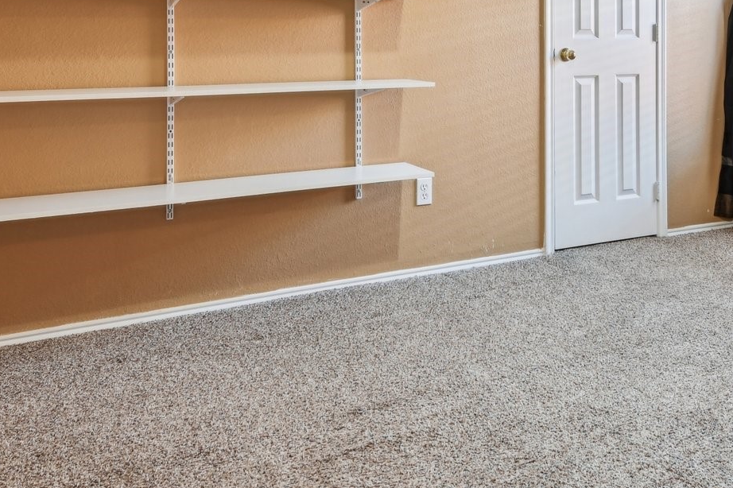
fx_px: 814
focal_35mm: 40
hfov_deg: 47.5
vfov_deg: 31.4
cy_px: 23
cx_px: 505
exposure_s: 1/6
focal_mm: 18
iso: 400
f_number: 8
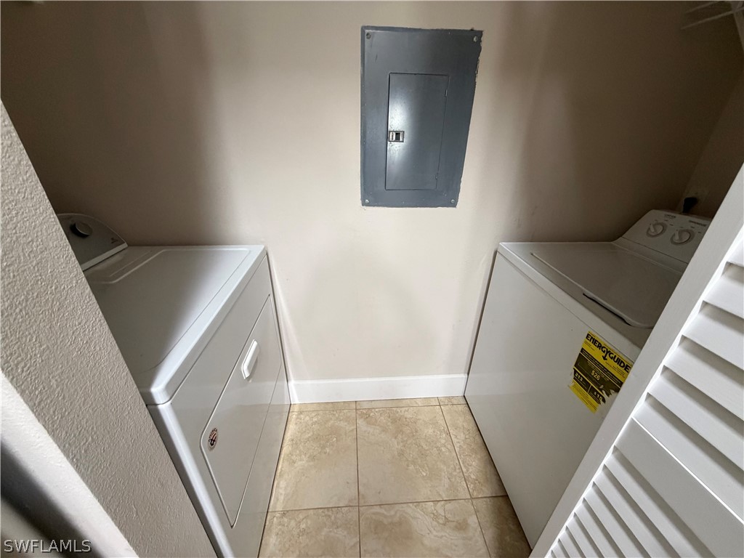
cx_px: 372
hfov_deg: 102.1
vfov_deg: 85.7
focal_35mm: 14
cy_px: 279
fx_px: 301
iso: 400
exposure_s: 1/60
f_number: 2.2
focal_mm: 2.22
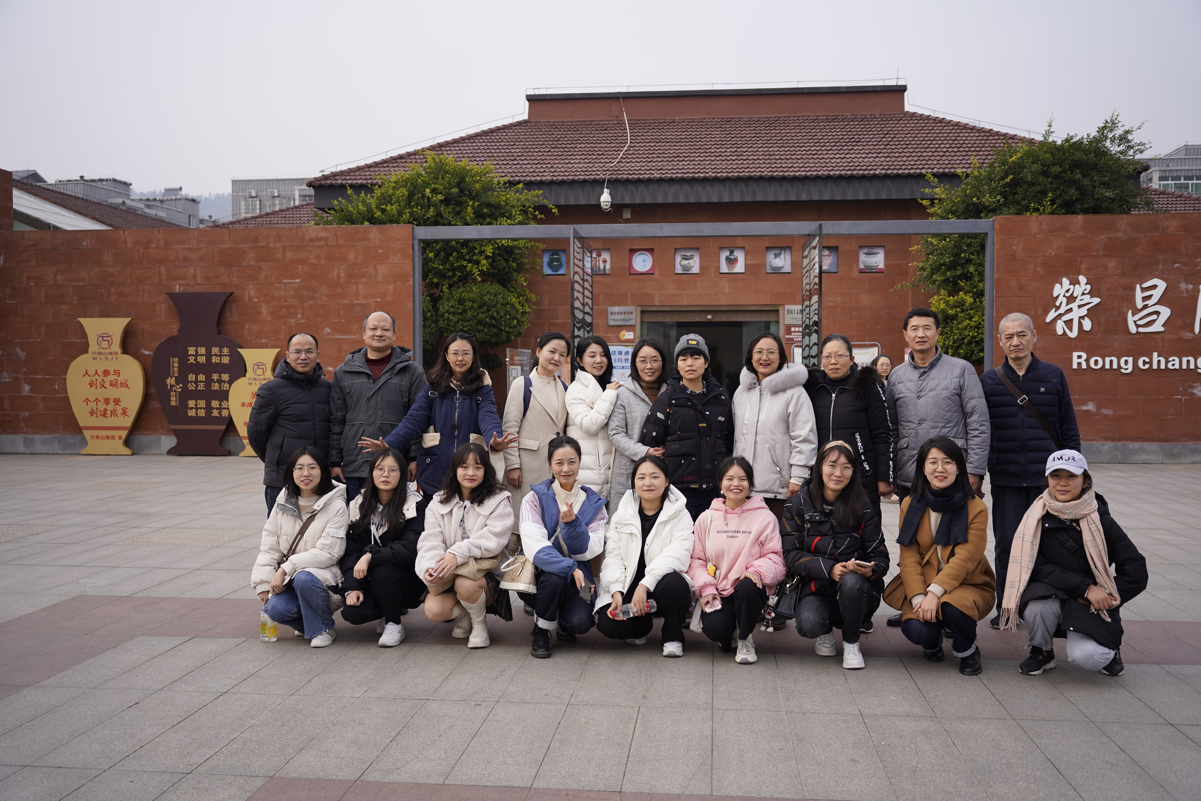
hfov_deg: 58.0
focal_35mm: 32
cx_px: 600
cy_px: 400
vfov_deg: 40.5
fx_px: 1084
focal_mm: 32.5
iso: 100
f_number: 2.8
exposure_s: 1/800
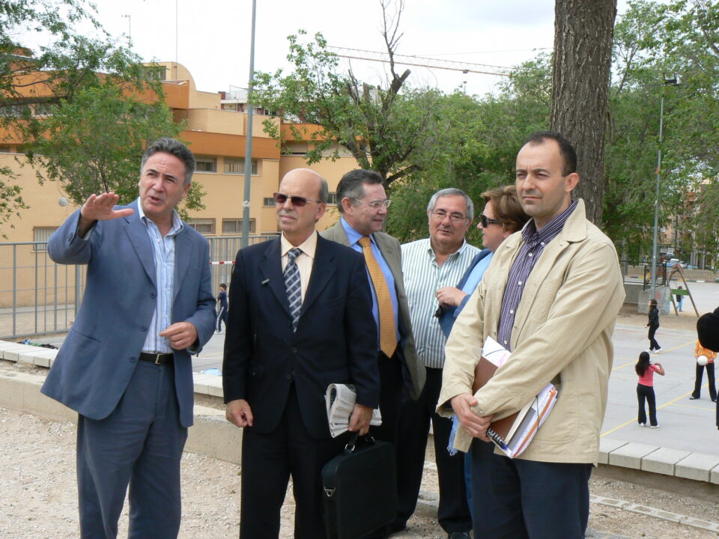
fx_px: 1101
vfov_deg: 27.5
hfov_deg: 36.2
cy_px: 270
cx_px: 360
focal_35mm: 53
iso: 80
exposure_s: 1/100
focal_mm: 8.8
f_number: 5.6
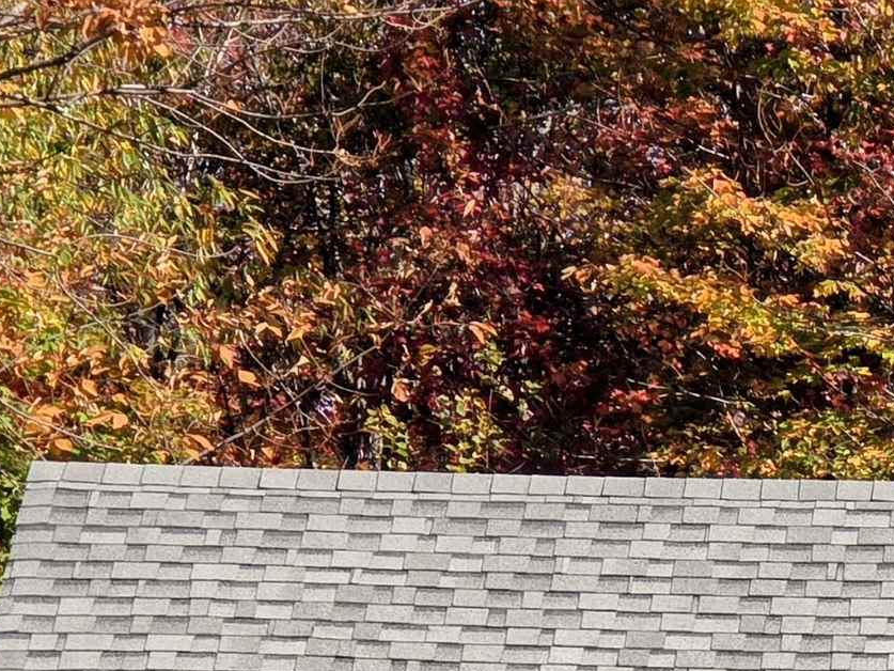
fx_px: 10900
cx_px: 1557
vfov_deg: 3.5
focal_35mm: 422
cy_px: 1059
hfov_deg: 4.6
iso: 64
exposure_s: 1/1718
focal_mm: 18.6
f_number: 3.4
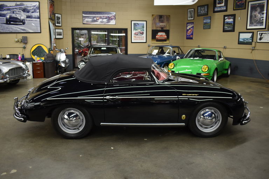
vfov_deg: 43.6
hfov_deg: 61.9
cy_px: 90
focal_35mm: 30
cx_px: 134
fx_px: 224
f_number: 3.5
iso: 400
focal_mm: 20
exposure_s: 1/30
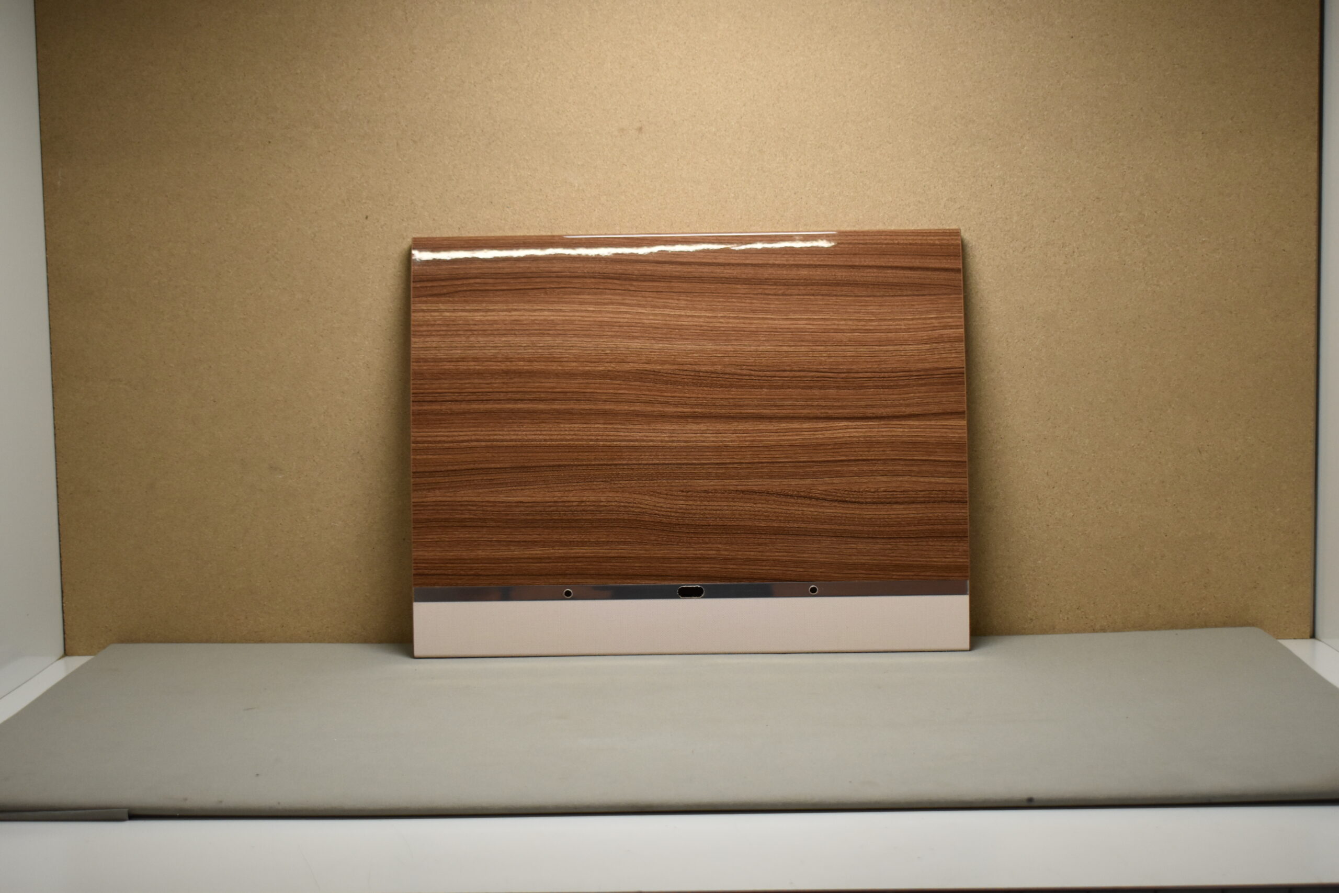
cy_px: 446
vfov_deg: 25.1
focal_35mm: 54
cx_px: 670
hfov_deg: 36.9
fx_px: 2008
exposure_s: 1/250
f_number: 4.8
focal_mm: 36
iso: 800
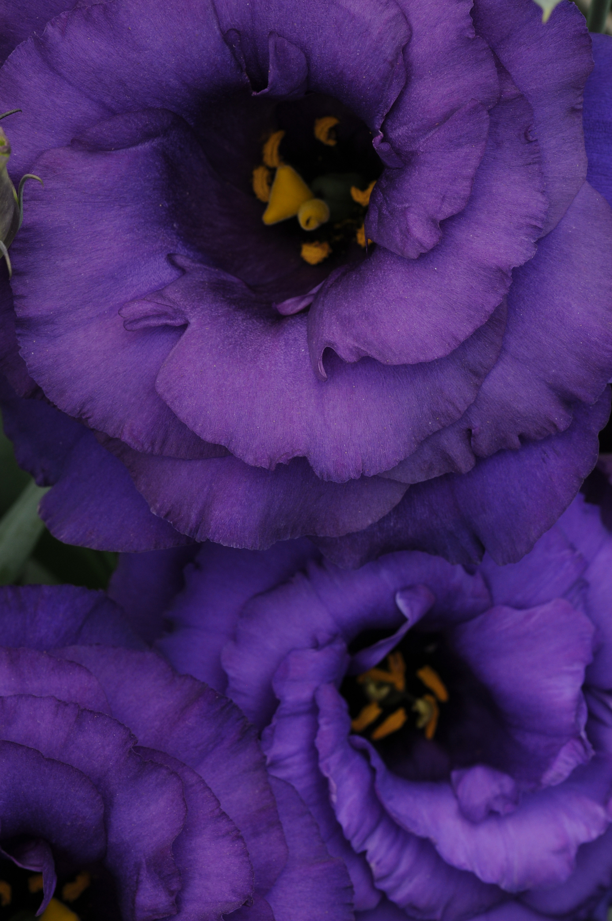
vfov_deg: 13.1
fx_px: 4026
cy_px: 460
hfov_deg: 8.7
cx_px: 306
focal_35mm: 158
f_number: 16
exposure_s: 1/30
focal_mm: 105
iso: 200
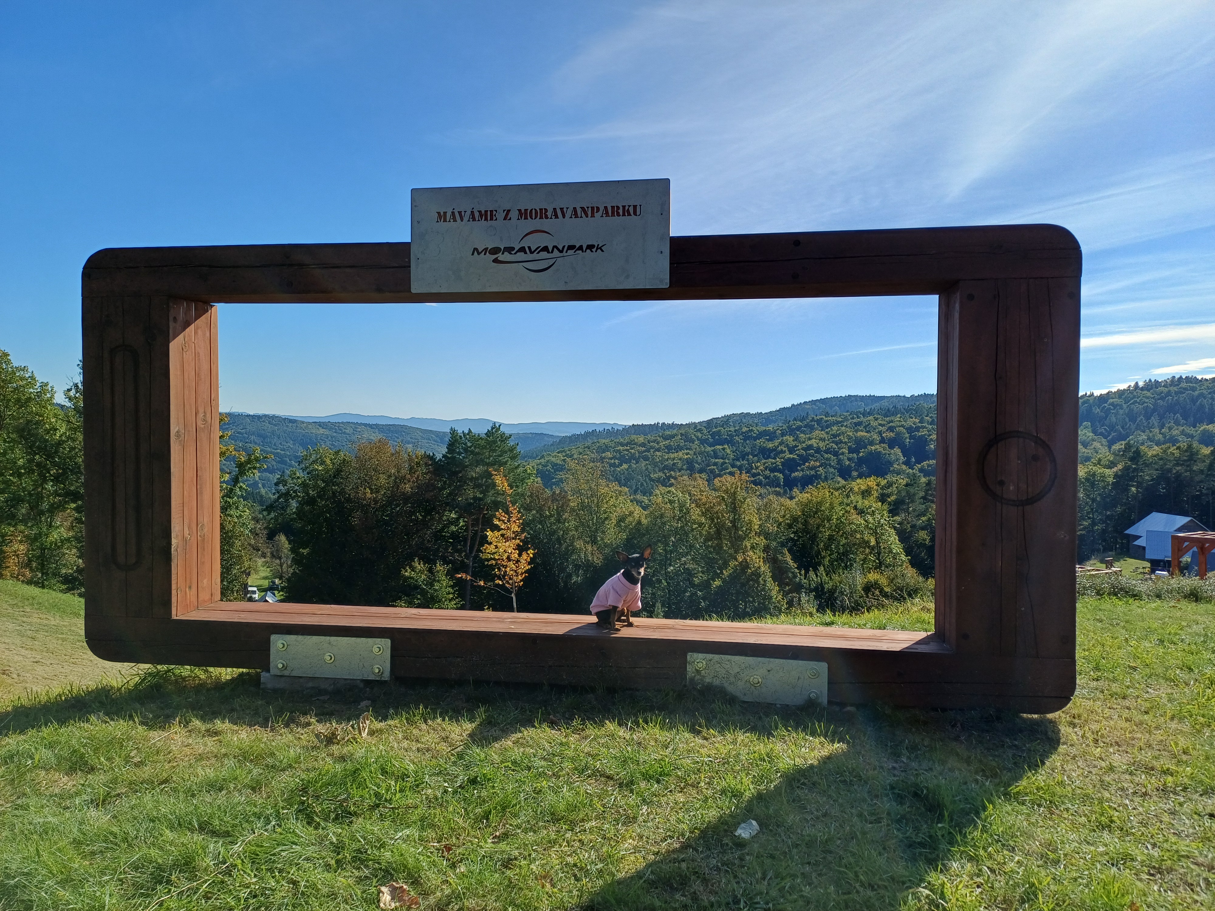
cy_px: 456
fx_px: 877
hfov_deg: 69.4
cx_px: 608
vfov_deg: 54.9
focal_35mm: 25
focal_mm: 4.65
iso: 50
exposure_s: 1/1565
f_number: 1.8
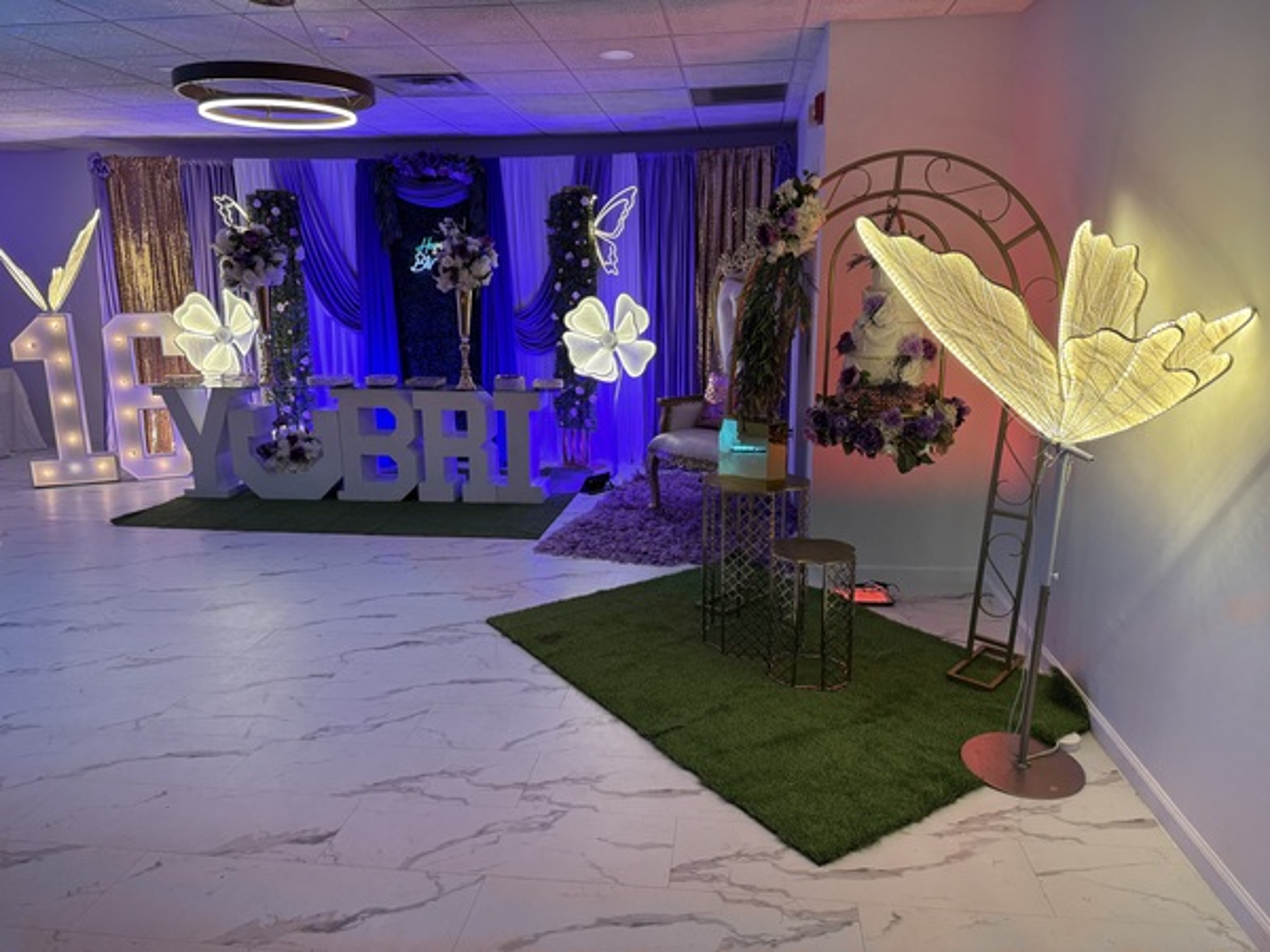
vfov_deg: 56.8
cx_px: 635
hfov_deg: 71.6
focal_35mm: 24
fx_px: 881
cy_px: 476
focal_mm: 6.76
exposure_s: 1/120
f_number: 1.78
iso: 100
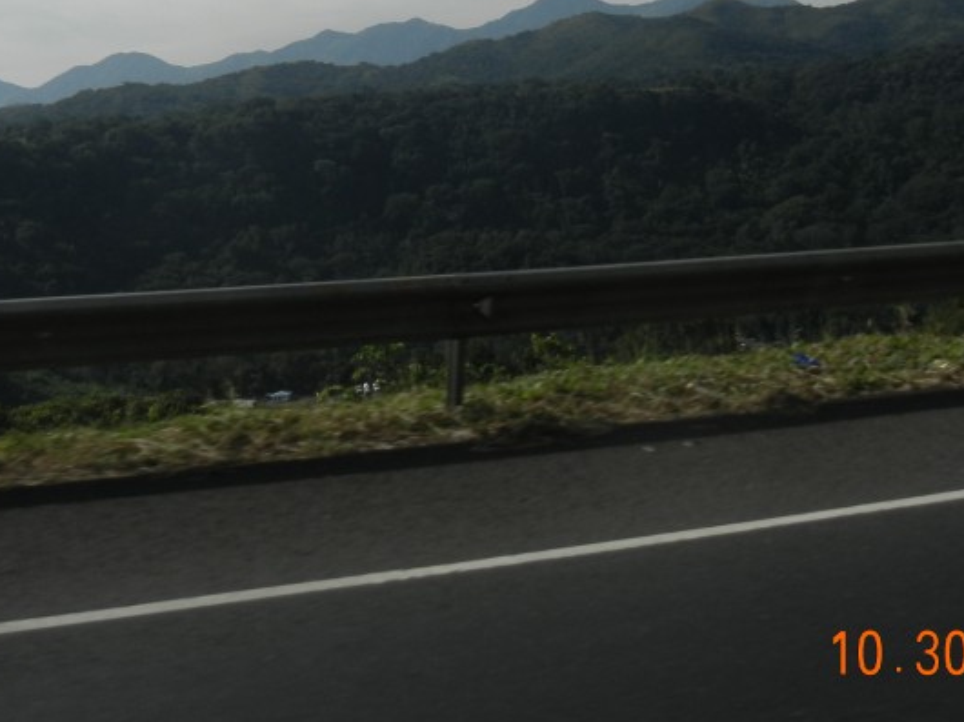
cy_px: 100
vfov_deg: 24.6
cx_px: 469
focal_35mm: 58
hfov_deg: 33.2
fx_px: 1614
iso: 160
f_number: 7
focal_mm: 5.4
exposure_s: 1/816
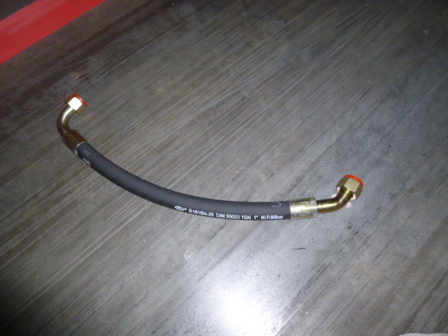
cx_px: 224
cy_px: 168
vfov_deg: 54.9
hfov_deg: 69.4
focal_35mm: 25
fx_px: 324
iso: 200
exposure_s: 1/125
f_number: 3.1
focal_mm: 4.5
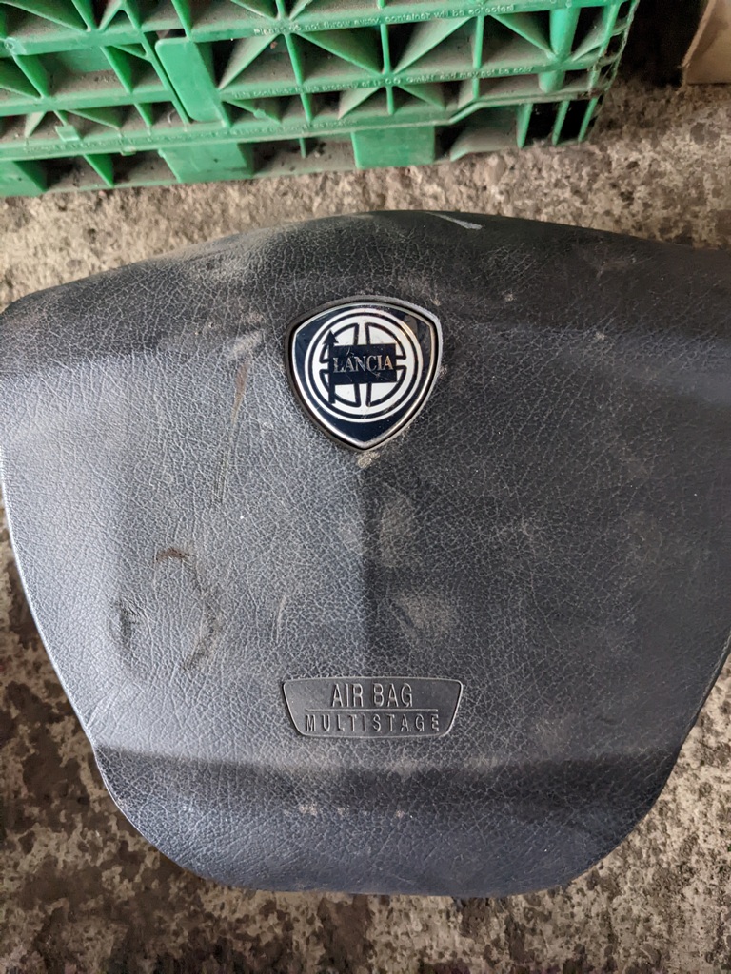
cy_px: 487
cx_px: 366
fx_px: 760
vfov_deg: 65.3
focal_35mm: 27
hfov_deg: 51.4
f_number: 1.73
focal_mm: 4.38
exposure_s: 1/53.8
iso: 879
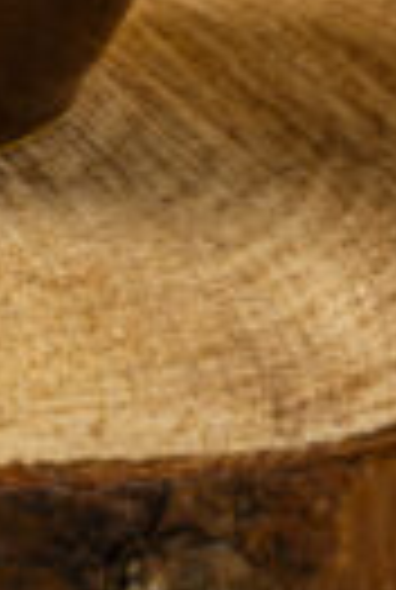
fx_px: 3939
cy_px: -401
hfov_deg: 5.7
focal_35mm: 240
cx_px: -207
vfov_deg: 8.3
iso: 800
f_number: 16
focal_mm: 70
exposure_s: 1/160
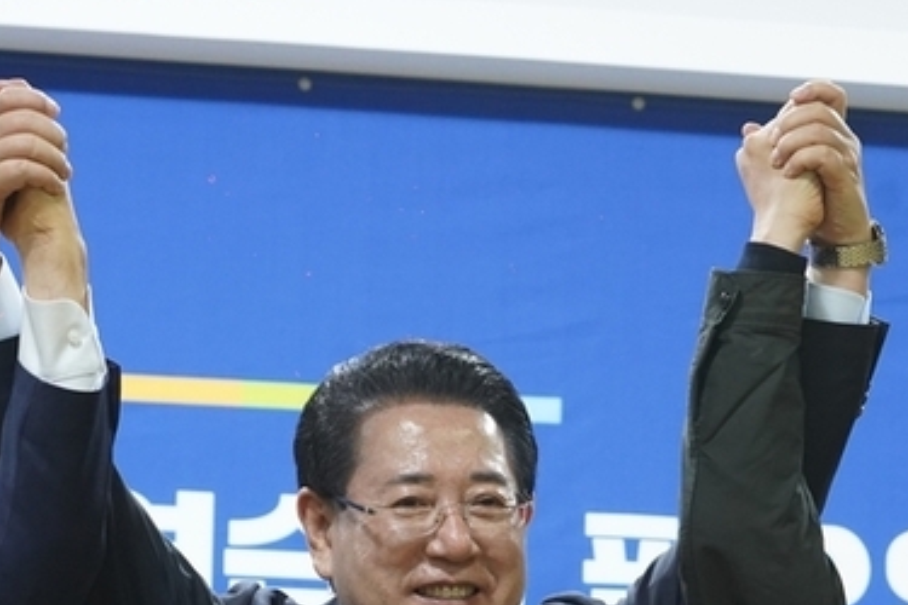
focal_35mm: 168
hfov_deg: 12.2
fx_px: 4237
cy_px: 695
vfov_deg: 8.1
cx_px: 392
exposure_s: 1/60
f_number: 6.3
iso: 3200
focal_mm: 70
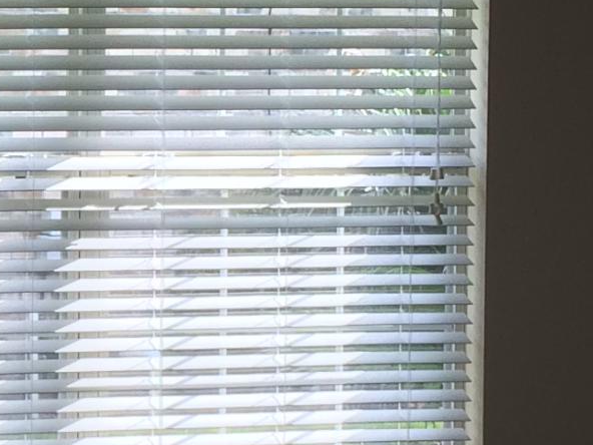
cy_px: 201
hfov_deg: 13.0
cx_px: -172
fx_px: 2518
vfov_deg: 10.1
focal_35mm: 147
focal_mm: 4.15
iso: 32
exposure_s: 1/157
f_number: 2.2
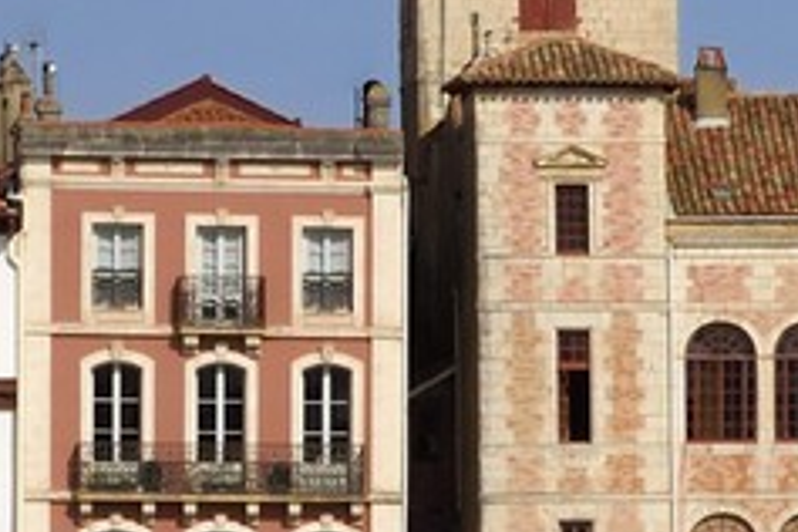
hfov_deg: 4.2
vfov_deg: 2.9
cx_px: 2670
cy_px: 710
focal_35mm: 472
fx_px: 10462
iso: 200
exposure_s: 1/250
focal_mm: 70
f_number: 16
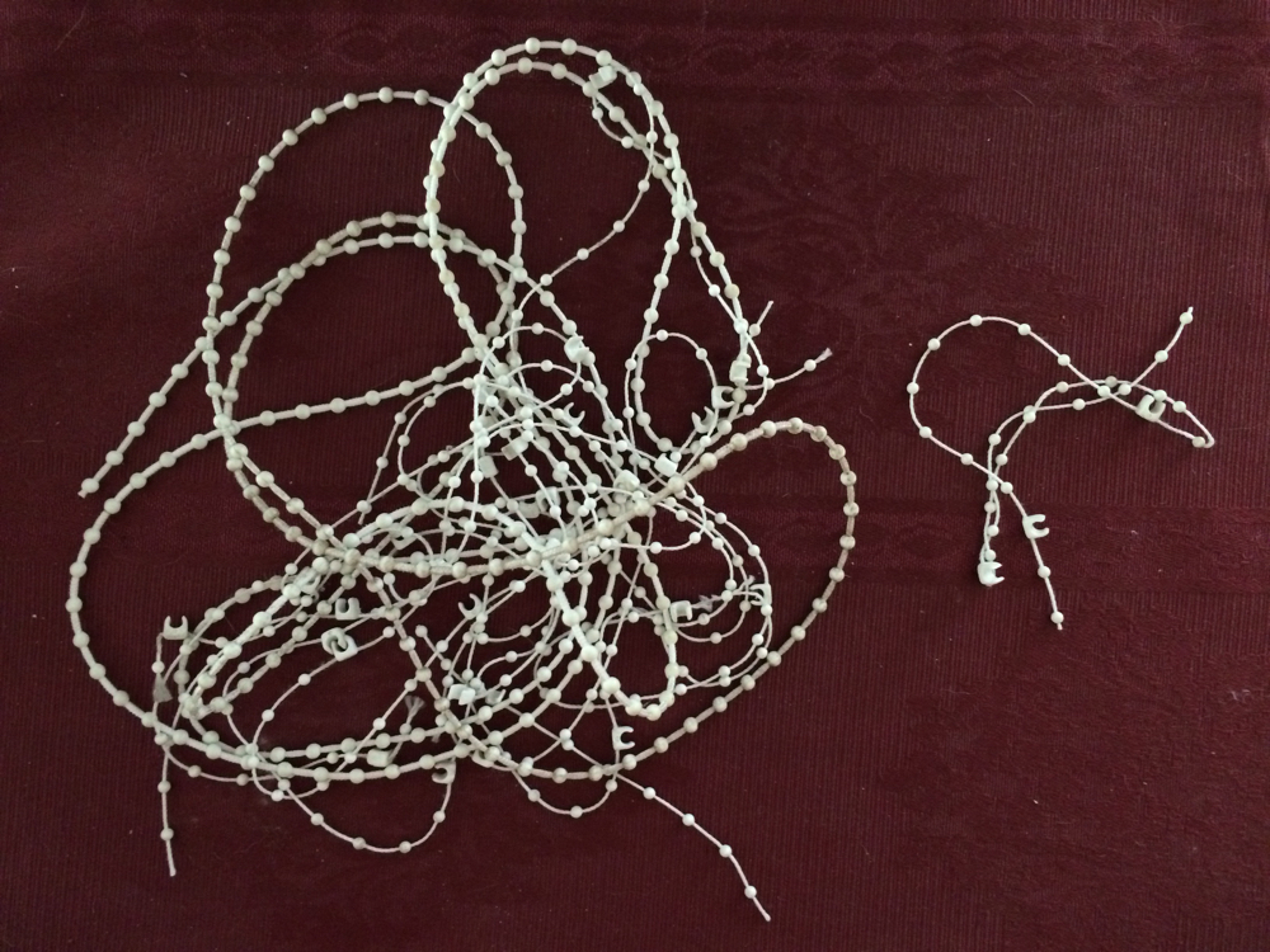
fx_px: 1064
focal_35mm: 29
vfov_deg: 48.2
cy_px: 476
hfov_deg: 61.7
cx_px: 635
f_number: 2.2
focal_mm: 4.15
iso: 320
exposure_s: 1/17
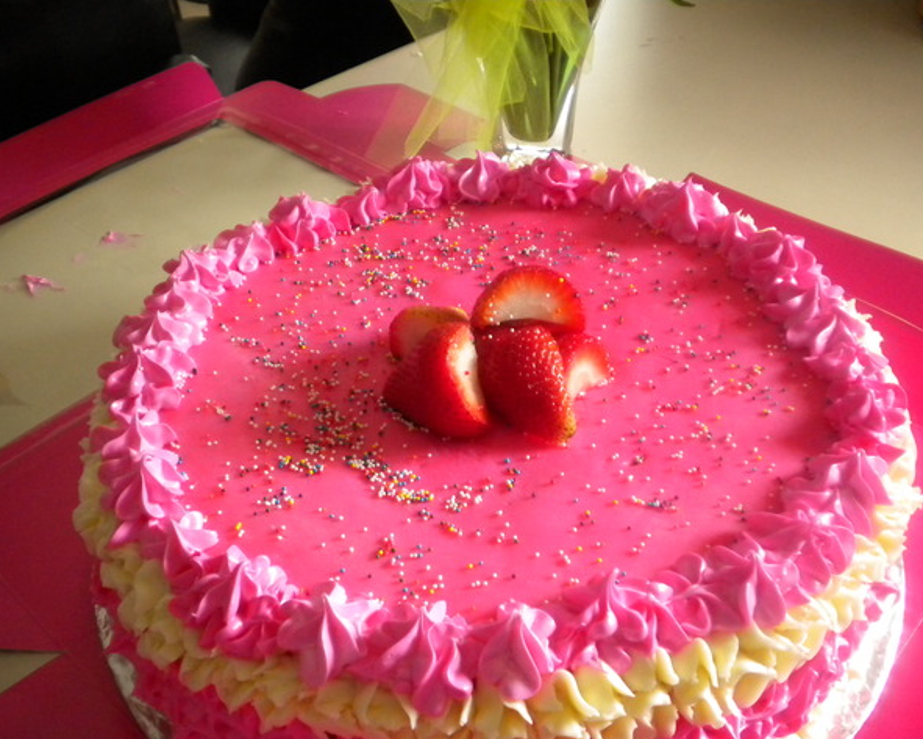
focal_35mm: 37
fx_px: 1011
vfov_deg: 40.1
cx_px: 476
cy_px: 370
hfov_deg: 49.1
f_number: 3.1
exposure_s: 1/55
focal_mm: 6.3
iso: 400
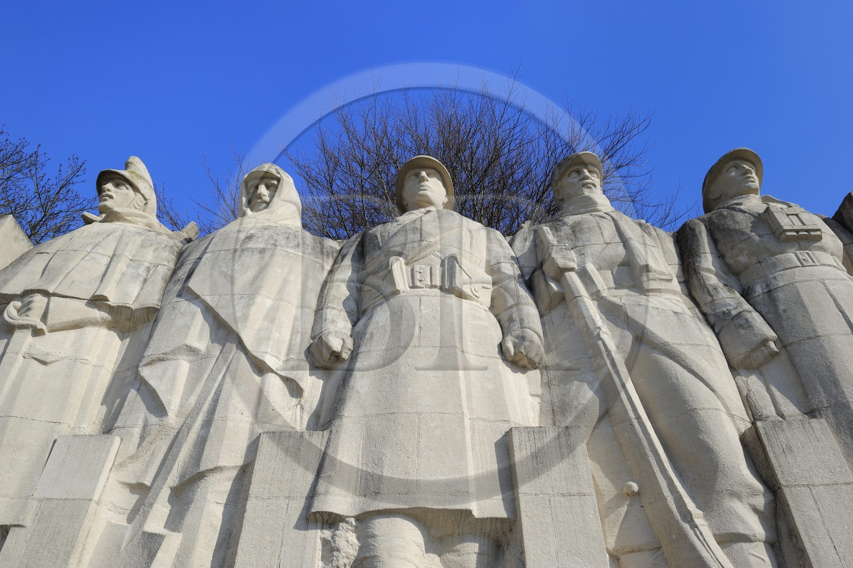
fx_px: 568
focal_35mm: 24
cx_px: 426
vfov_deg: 53.1
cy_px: 284
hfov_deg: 73.8
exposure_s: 1/160
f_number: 14
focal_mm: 24
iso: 200
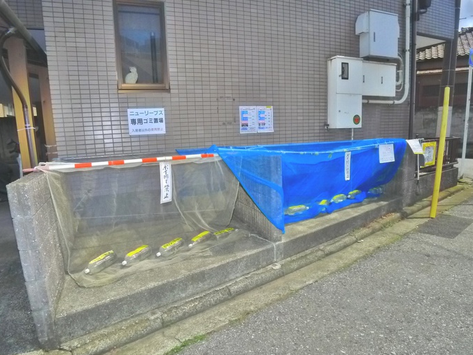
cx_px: 239
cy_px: 182
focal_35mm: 29
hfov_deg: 61.7
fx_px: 396
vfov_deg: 48.2
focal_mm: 6
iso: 400
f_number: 8
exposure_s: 1/800
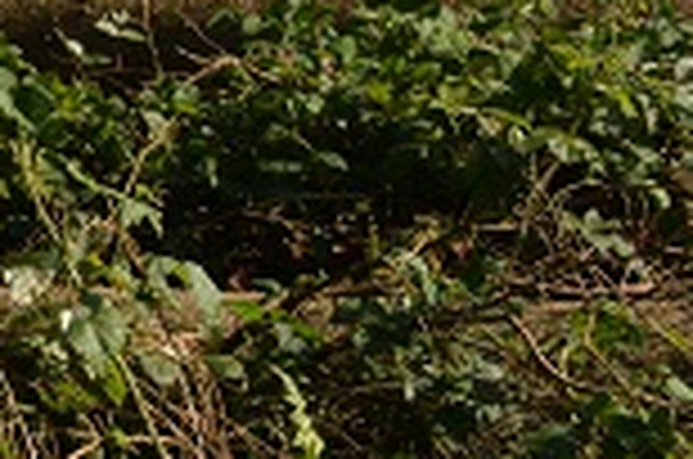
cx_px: -1152
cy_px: -909
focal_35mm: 180
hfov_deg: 9.7
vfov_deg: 6.9
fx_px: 3458
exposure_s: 1/250
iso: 180
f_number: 8
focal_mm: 18
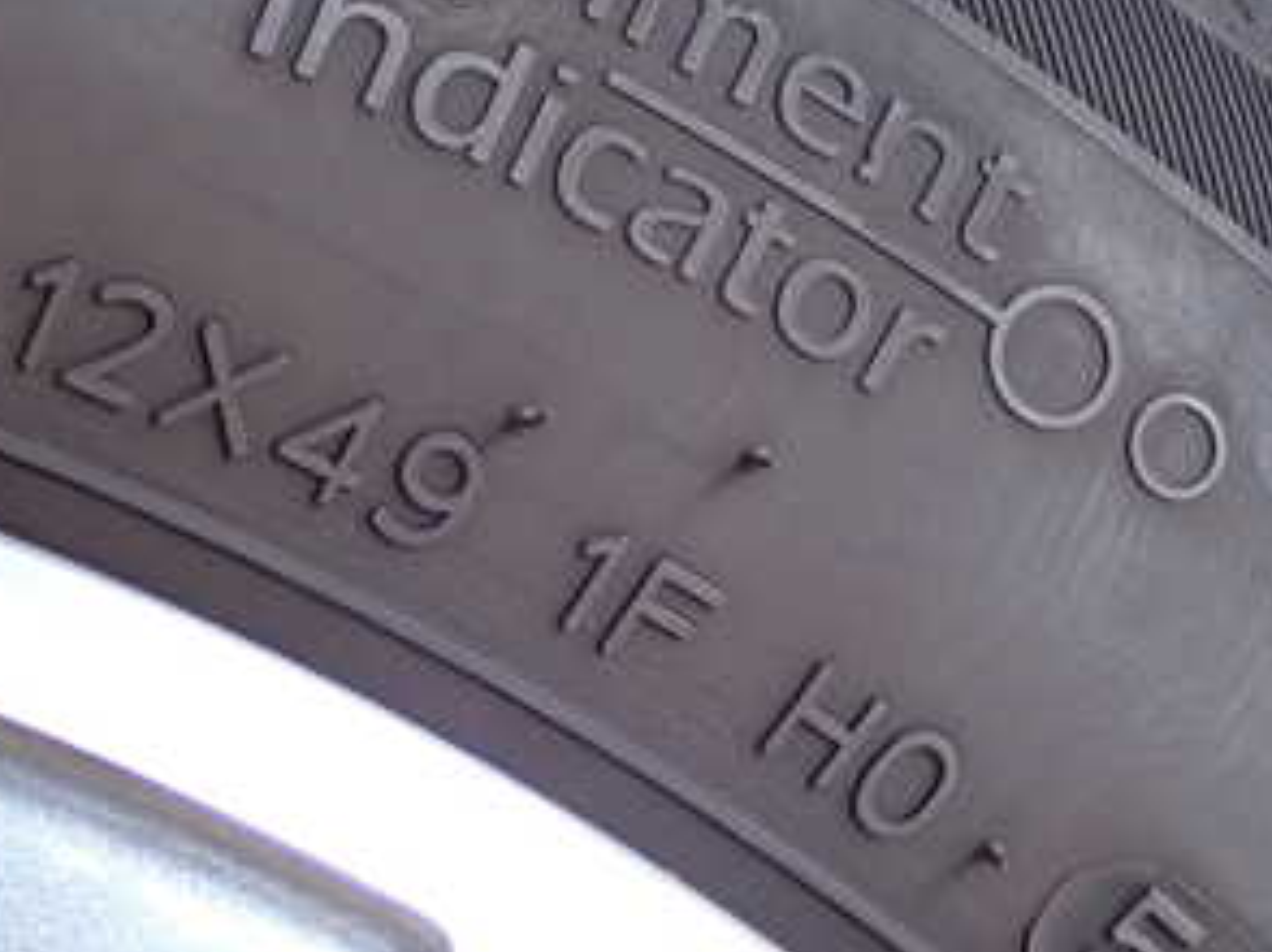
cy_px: 472
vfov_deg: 15.4
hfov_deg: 20.5
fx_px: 3525
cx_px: 610
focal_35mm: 96
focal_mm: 8.4
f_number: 3.1
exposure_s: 1/125
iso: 320
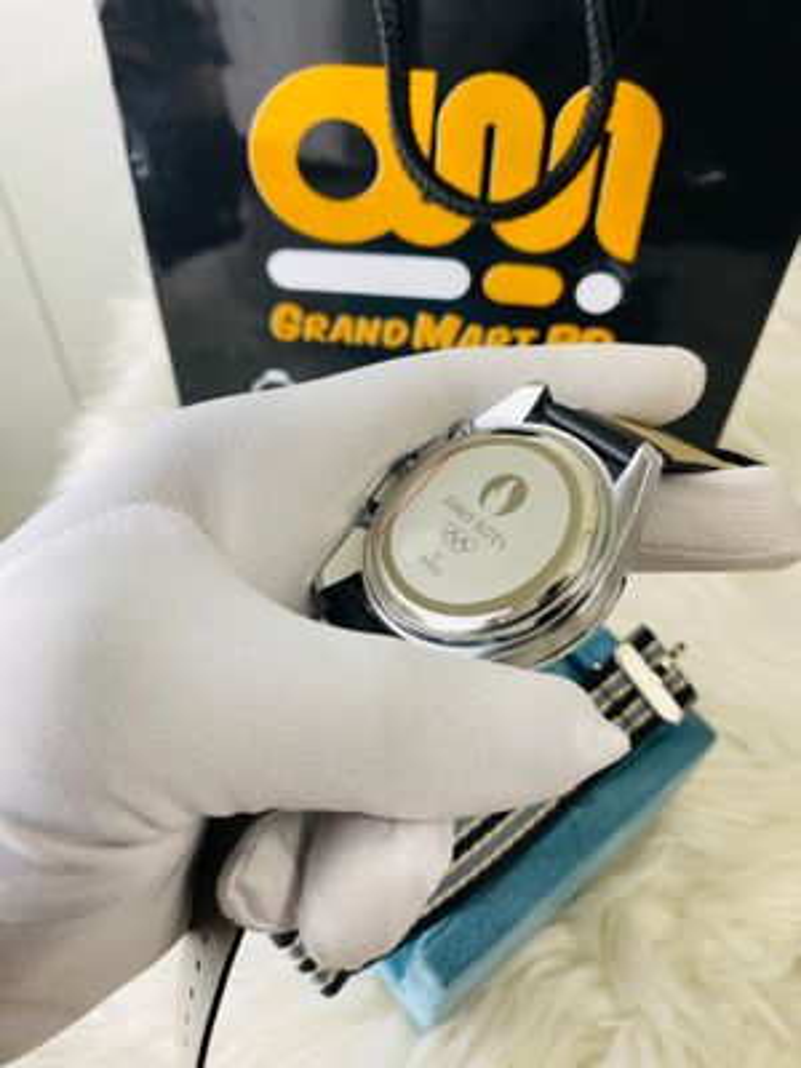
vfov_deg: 67.3
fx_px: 802
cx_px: 400
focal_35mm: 26
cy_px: 534
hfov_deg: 53.1
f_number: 1.8
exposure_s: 1/100
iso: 50
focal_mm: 4.25
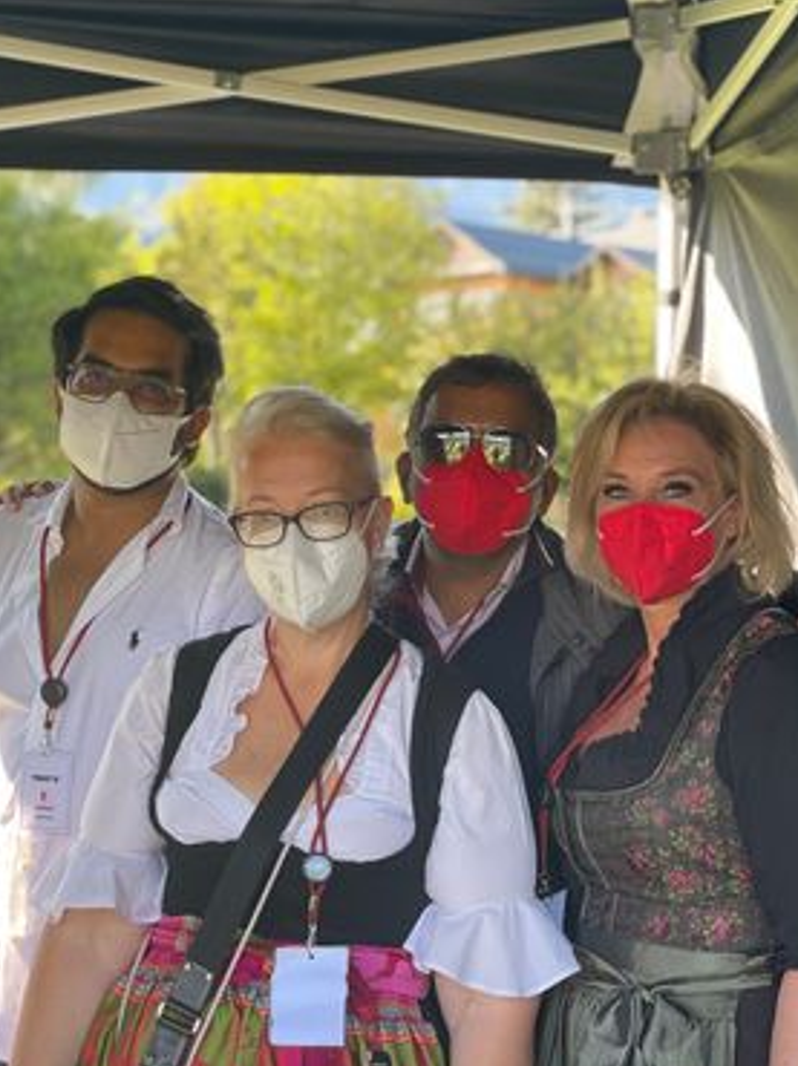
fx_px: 2216
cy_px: 501
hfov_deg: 20.4
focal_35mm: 72
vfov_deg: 27.0
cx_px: 392
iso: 64
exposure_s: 1/122
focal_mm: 6
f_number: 2
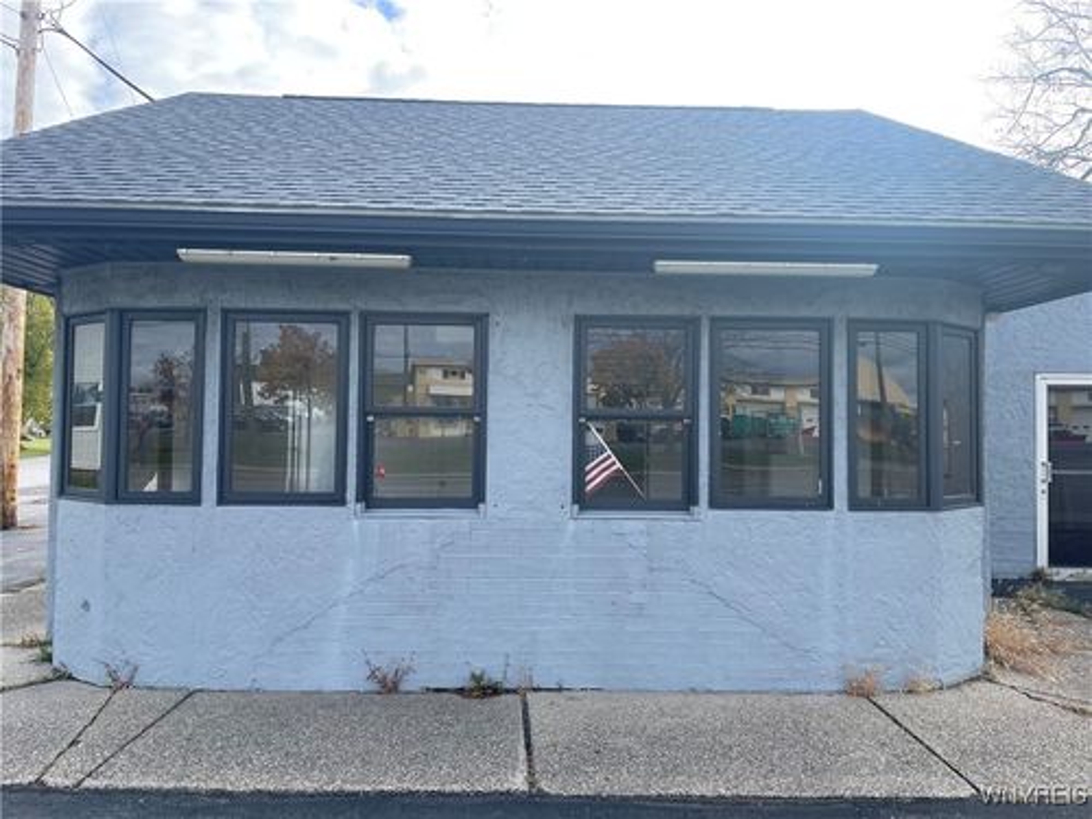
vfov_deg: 53.1
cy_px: 410
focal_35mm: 26
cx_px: 546
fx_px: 820
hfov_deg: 67.3
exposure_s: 1/764
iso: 32
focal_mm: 4.2
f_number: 1.6
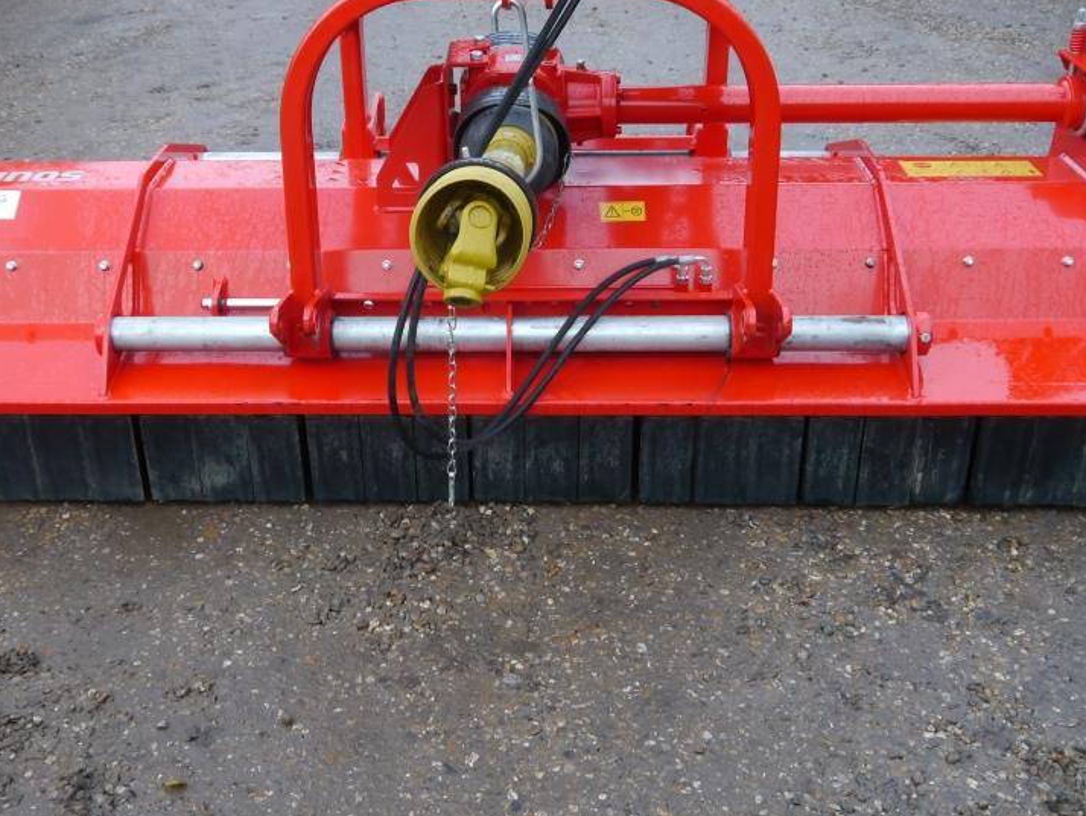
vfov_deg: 33.4
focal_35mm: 43
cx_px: 479
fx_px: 1349
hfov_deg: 43.8
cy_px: 289
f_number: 3.6
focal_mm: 15
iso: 640
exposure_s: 1/60
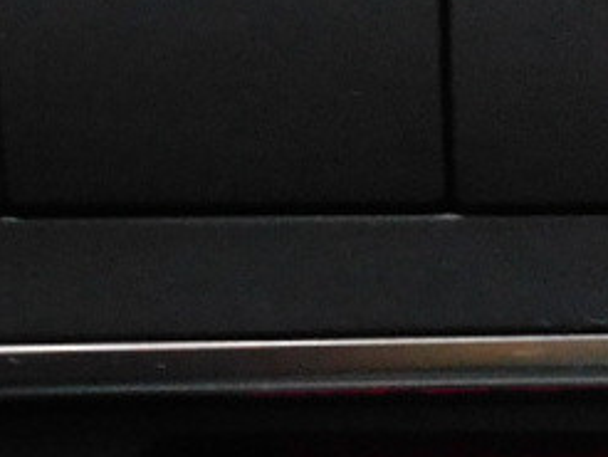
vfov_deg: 9.5
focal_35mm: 156
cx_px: 749
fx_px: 2743
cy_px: 126
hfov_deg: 12.3
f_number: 3.3
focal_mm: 4.3
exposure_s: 1/15
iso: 400
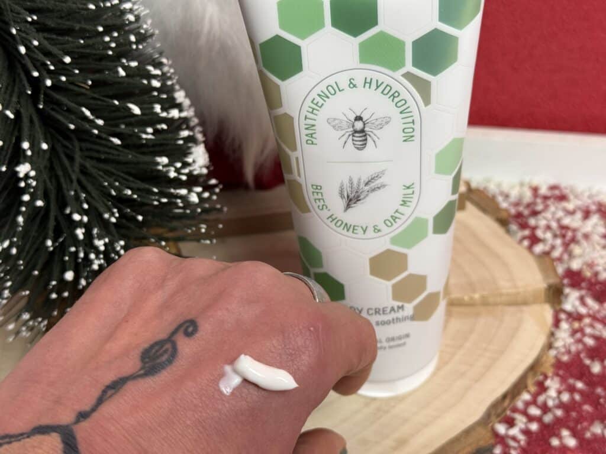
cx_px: 303
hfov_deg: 39.7
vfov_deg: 30.3
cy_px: 227
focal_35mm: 48
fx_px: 840
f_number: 1.78
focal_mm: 6.76
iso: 64
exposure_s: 1/50
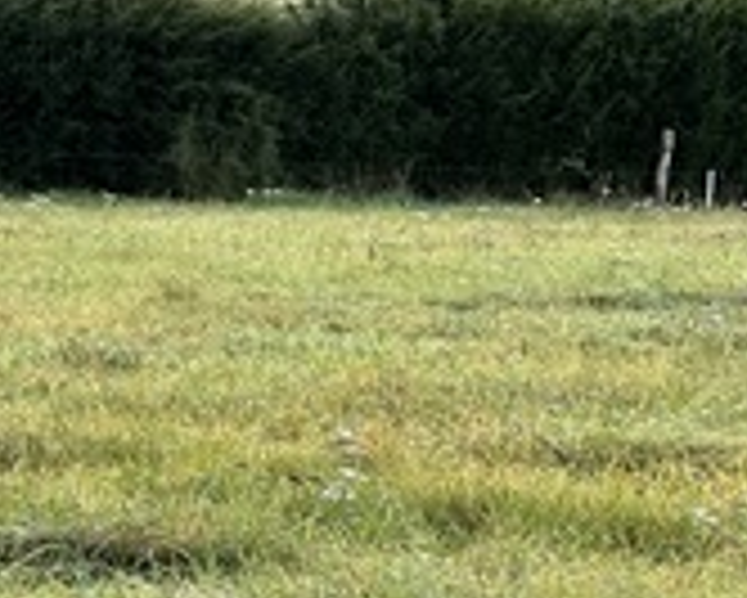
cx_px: -576
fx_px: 5995
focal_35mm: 271
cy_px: -243
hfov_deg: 7.0
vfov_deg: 5.7
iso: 80
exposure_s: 1/99
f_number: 2.8
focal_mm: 9
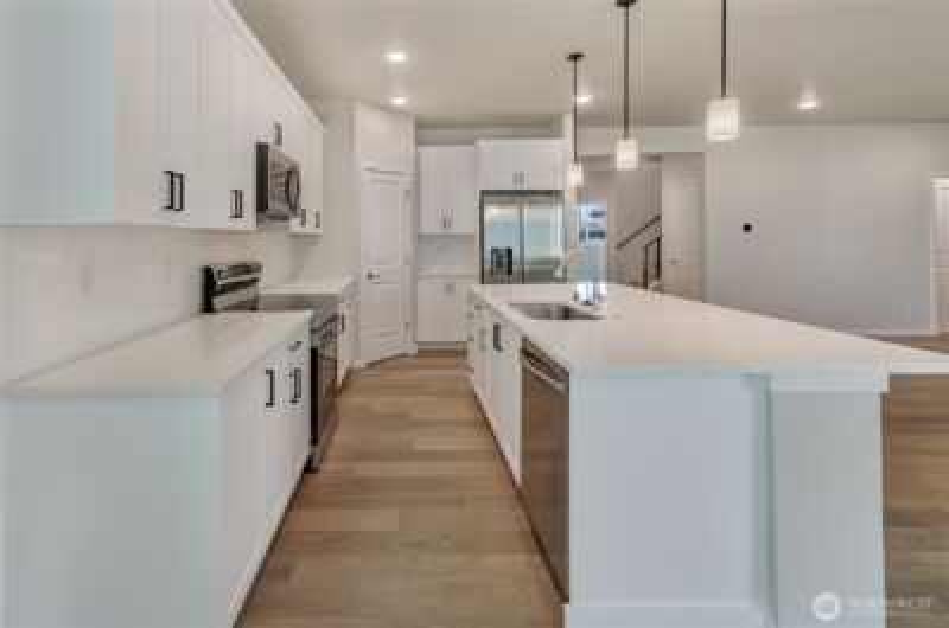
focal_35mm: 15
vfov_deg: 77.1
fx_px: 395
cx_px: 474
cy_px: 314
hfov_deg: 100.5
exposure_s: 1/20
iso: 160
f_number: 5.6
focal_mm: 10
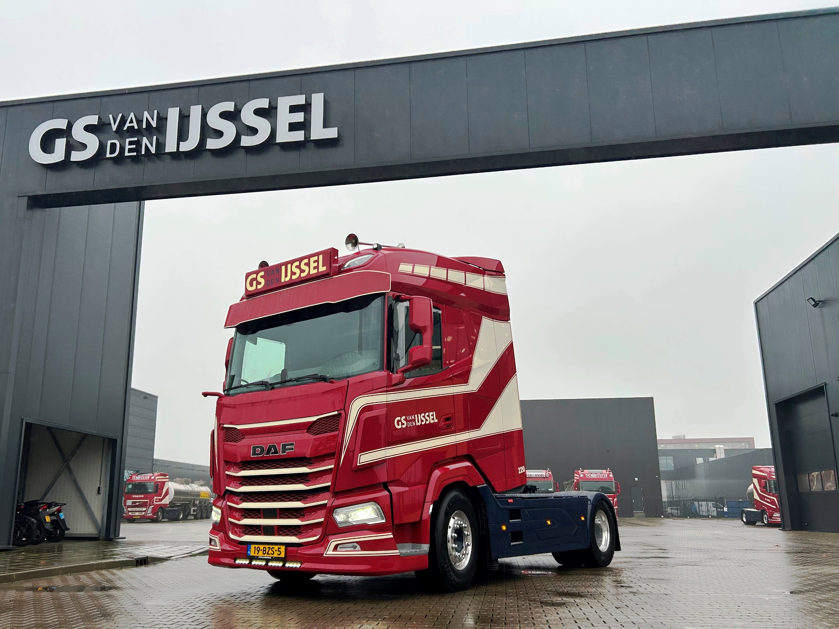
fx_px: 630
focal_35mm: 26
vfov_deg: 53.1
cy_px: 314
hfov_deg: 67.3
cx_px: 420
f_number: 1.5
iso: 50
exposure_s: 1/389
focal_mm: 5.7
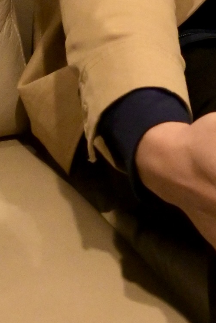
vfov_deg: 8.2
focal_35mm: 239
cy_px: -324
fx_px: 2151
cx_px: 519
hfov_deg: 5.5
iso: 2500
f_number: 5.6
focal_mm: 28.5
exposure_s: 1/60
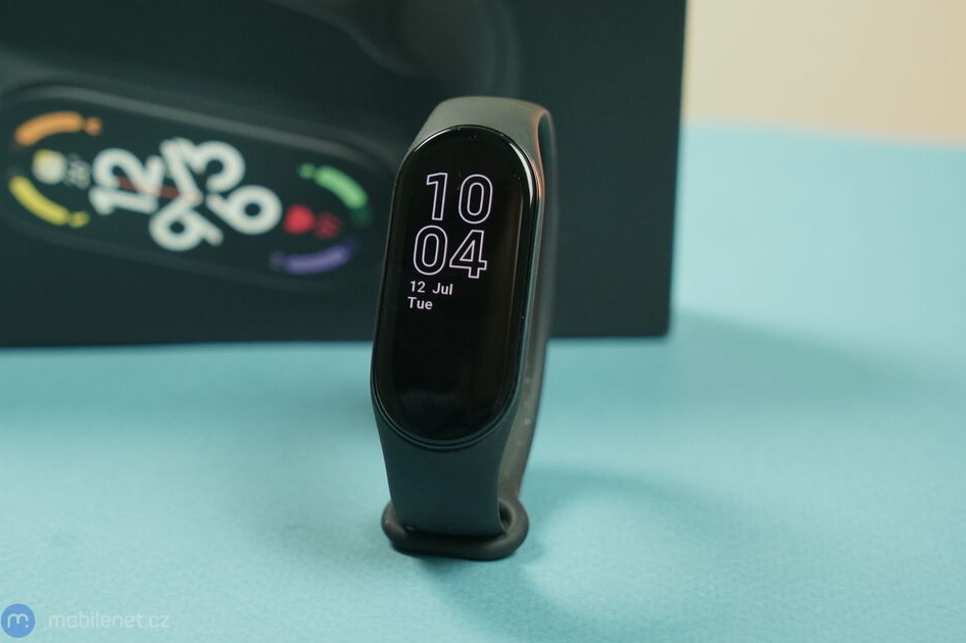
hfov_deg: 31.4
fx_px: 1717
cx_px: 478
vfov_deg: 21.2
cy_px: 325
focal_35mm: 64
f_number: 6.3
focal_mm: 63
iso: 2000
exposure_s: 1/125
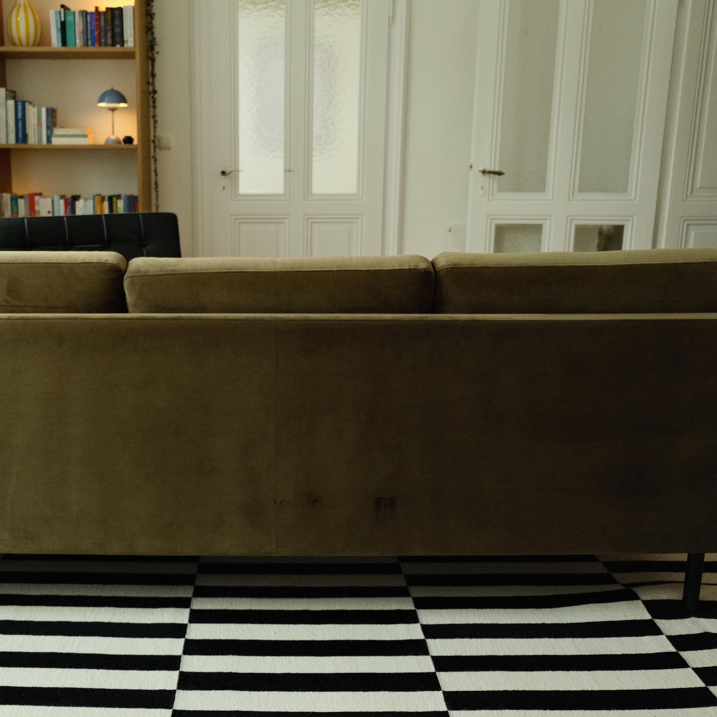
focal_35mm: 35
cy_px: 354
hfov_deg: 46.6
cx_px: 252
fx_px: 820
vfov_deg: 47.2
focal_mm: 18
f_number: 2.8
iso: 1600
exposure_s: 1/125
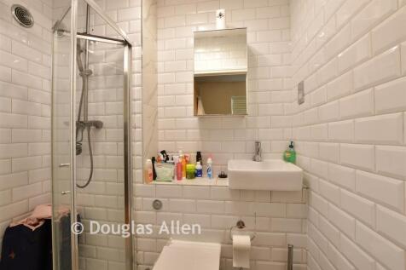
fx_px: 169
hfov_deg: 100.4
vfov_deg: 77.3
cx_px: 203
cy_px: 135
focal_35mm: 15
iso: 160
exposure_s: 1/2
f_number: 8
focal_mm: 10
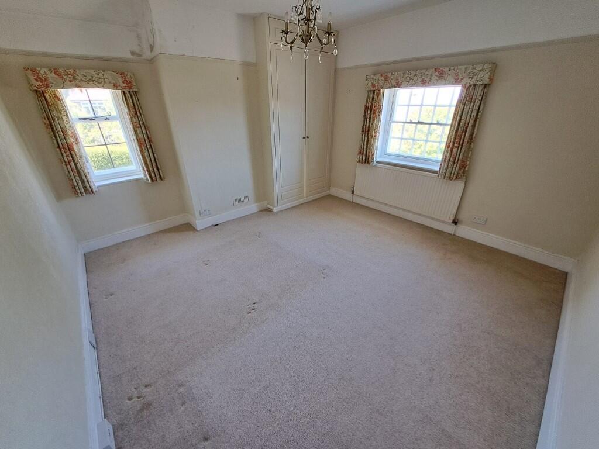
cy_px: 224
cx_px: 300
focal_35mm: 13
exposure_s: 1/50
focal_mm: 1.74
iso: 80
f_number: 2.2
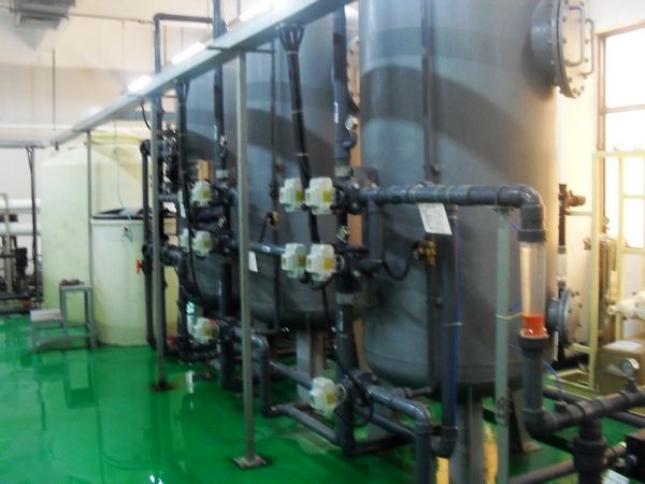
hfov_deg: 52.6
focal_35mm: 35
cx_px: 322
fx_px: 652
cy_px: 242
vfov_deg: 40.7
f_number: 3.2
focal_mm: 6.3
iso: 400
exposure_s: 1/15
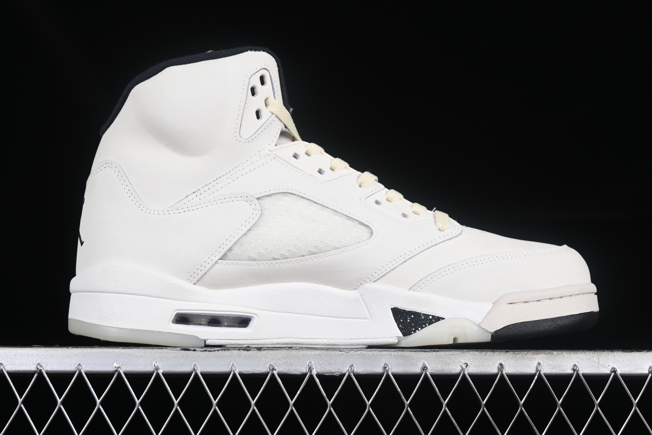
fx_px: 1358
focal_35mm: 75
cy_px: 218
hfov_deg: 27.0
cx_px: 326
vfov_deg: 18.2
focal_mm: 50
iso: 160
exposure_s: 1/100
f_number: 8
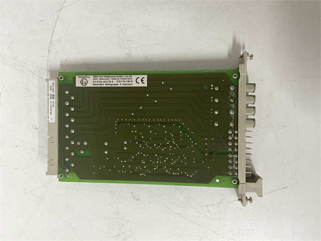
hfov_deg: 67.3
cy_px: 120
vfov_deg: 53.1
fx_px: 241
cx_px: 160
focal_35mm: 26
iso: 125
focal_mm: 4.25
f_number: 1.8
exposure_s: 1/50
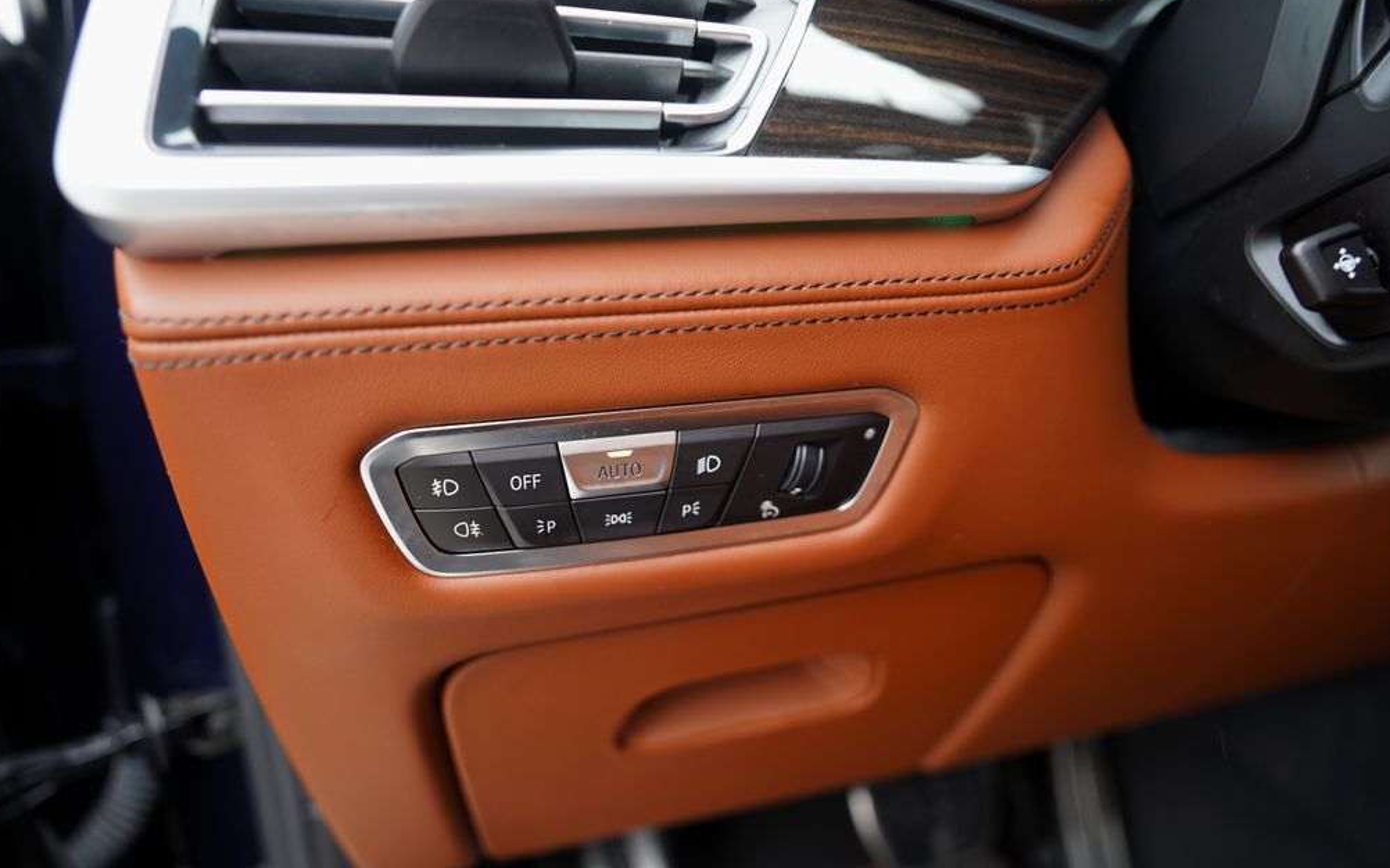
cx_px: 689
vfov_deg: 49.2
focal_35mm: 25
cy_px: 454
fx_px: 947
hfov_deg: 72.6
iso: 160
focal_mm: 24
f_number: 2.8
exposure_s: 1/30
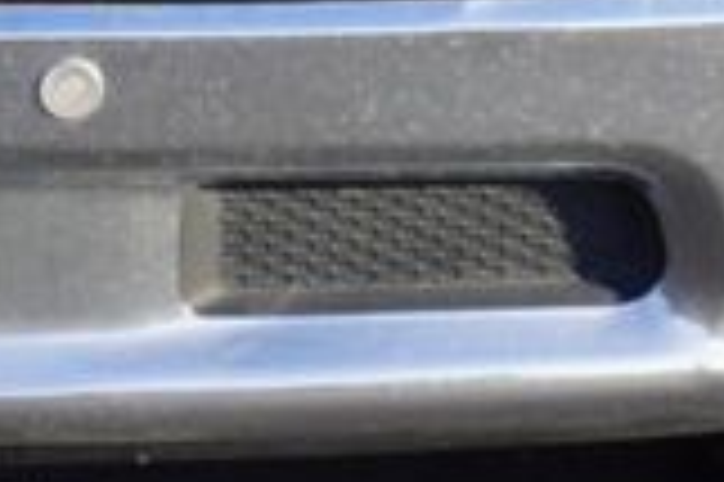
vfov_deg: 5.1
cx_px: -270
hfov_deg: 7.9
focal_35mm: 258
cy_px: -725
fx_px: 5187
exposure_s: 1/100
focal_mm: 27
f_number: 8
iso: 100
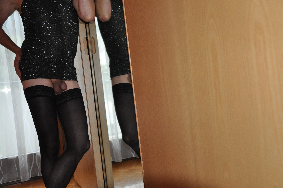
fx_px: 353
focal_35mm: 45
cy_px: 94
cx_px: 142
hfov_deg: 43.7
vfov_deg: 29.8
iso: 800
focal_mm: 30
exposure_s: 1/60
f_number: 4.2
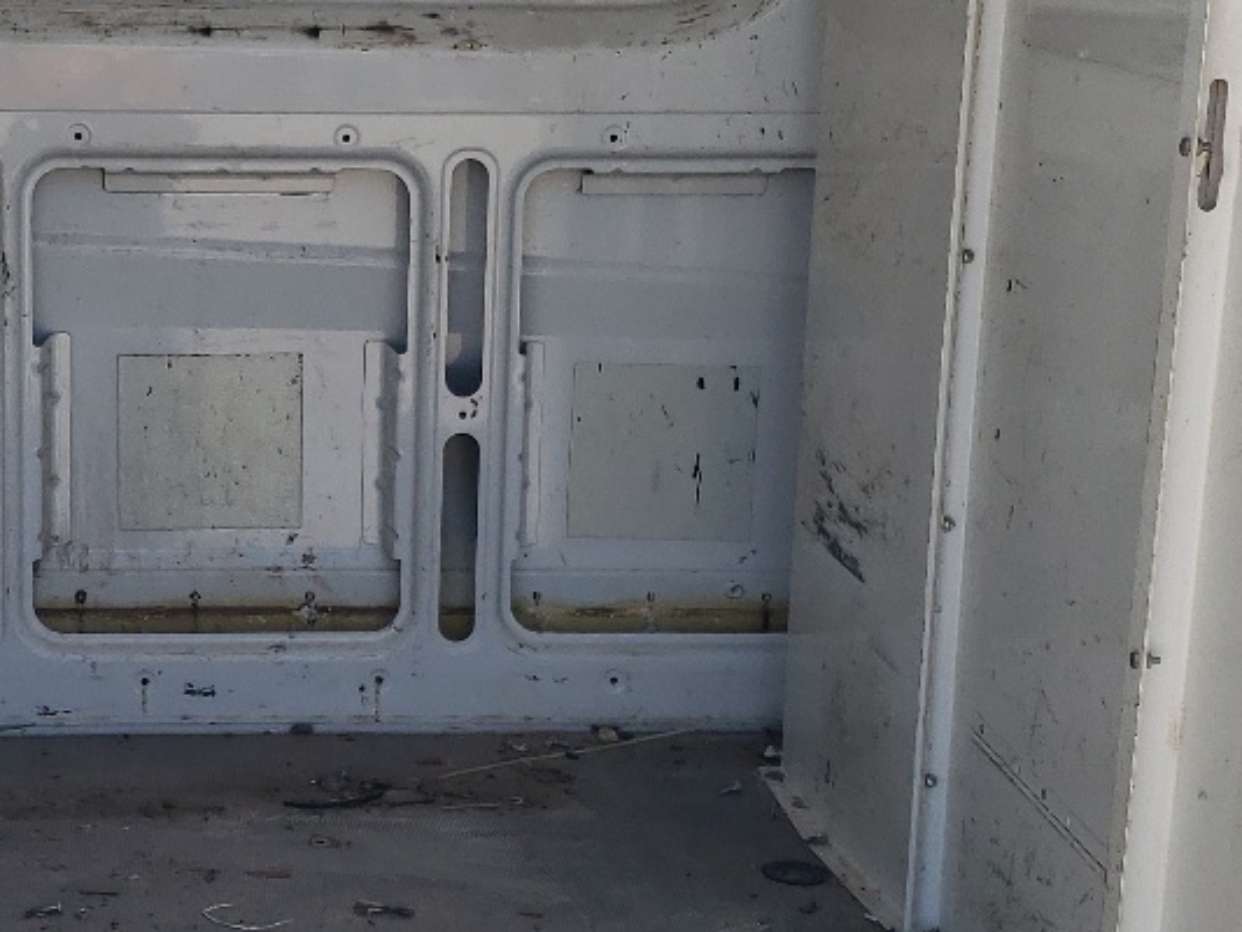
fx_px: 2799
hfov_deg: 24.5
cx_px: 219
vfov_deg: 18.9
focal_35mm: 78
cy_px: 384
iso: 50
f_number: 1.5
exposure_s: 1/1429
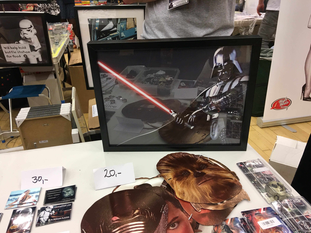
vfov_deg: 48.2
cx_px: 156
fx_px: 261
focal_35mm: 29
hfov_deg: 61.7
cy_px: 116
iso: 50
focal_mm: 4.15
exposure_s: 1/33
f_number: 2.2
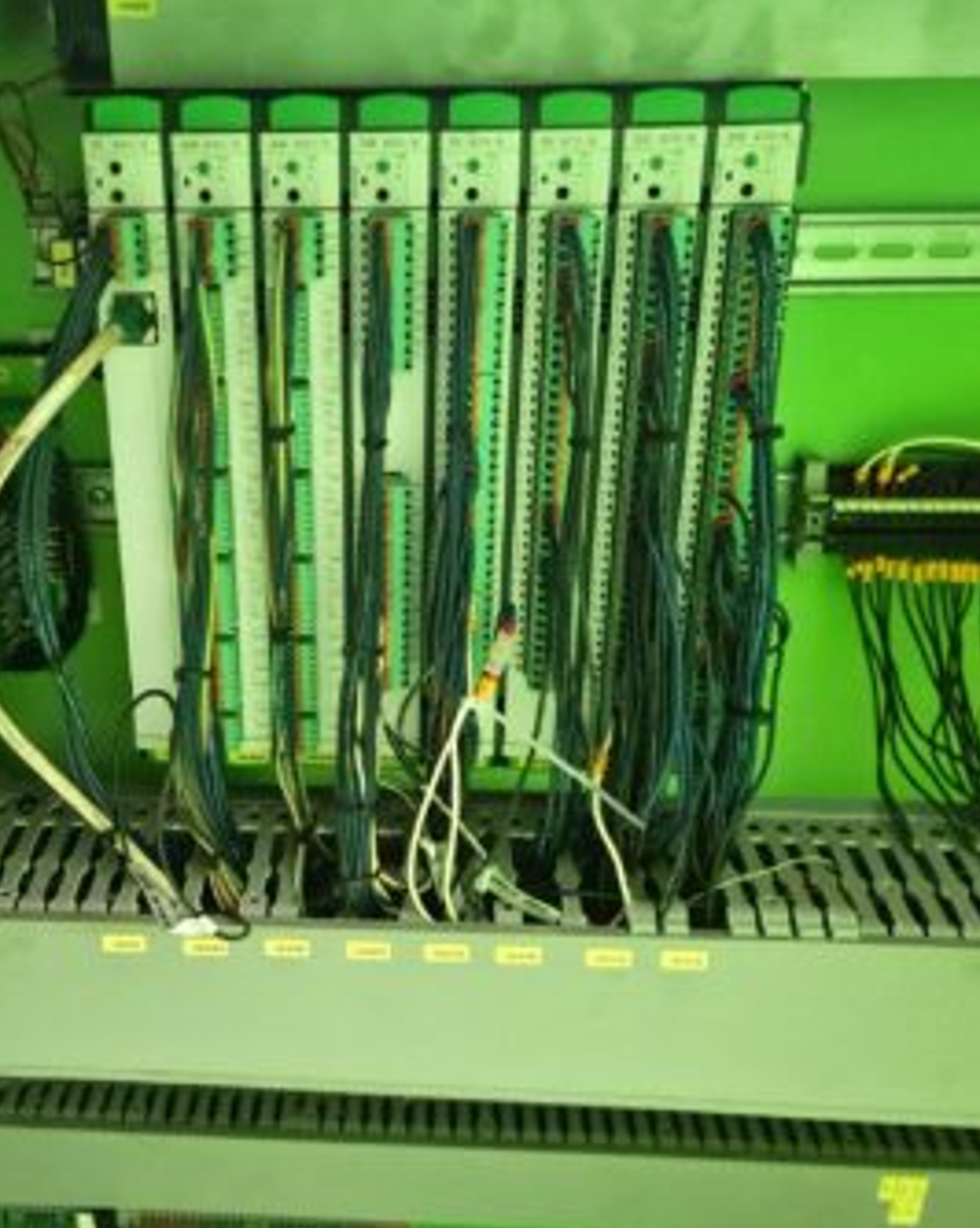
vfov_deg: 54.2
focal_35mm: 33
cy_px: 616
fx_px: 1198
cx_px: 350
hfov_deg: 44.0
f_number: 1.8
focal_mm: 7
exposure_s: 1/50
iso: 2000
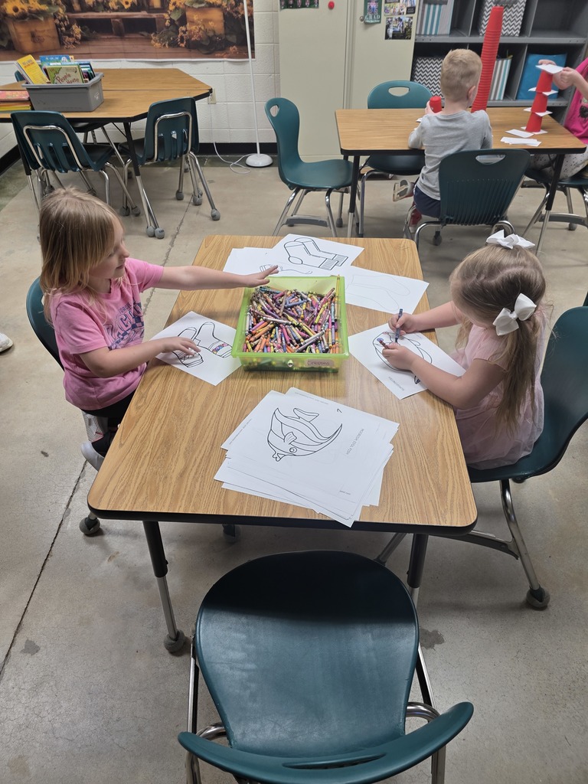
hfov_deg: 58.9
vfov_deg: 73.9
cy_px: 392
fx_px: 521
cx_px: 294
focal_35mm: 23
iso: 80
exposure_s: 1/120
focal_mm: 6.3
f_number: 1.7
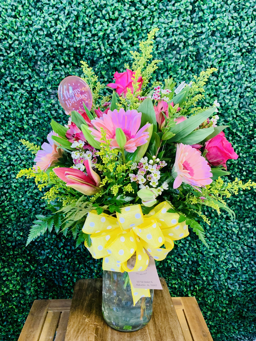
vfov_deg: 67.3
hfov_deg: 53.1
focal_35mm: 26
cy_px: 170
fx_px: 256
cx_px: 128
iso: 250
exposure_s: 1/60
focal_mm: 4.25
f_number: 1.8
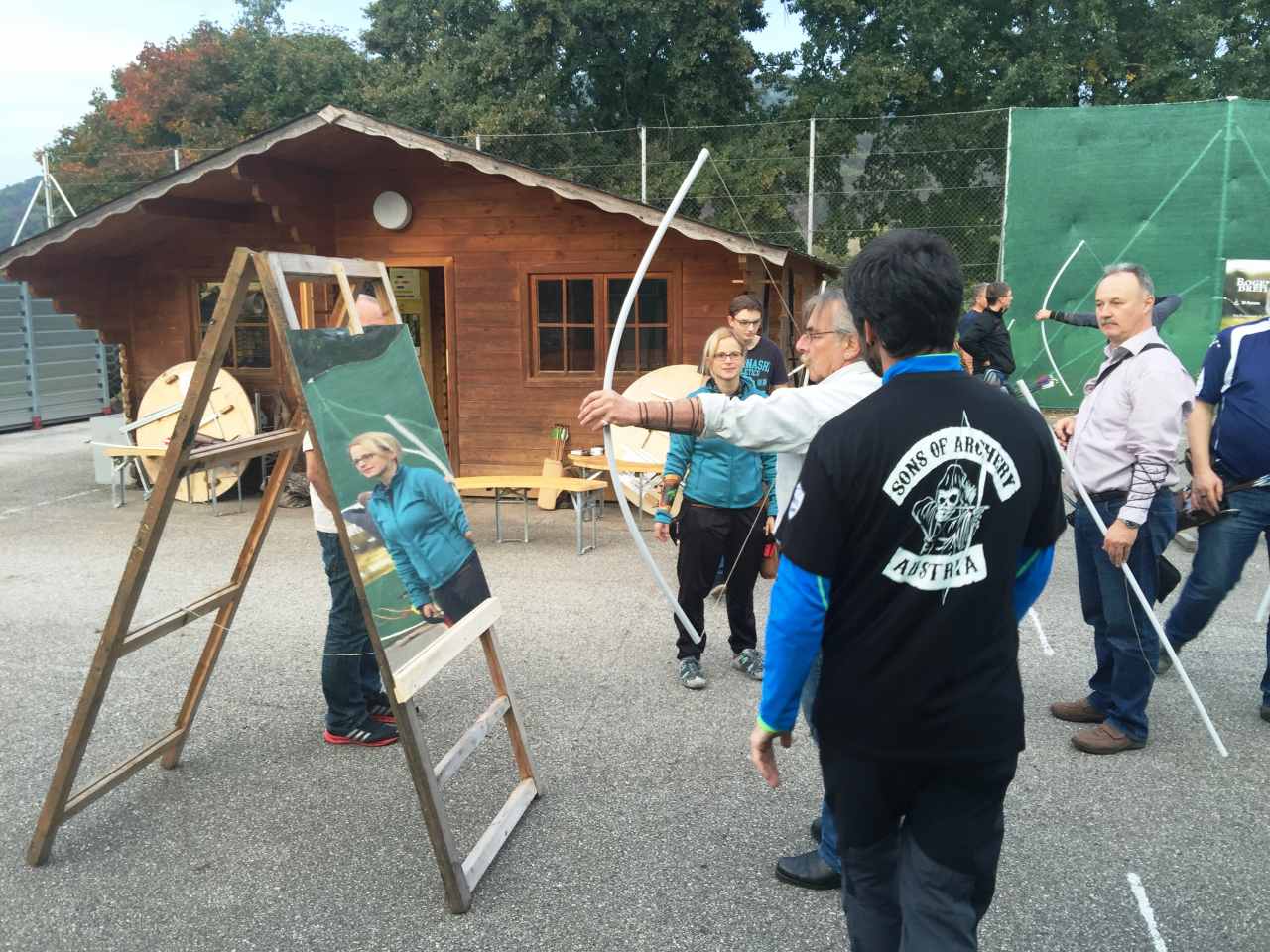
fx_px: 1064
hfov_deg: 61.7
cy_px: 476
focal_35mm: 29
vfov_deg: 48.2
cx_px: 635
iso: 40
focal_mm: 4.15
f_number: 2.2
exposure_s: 1/50
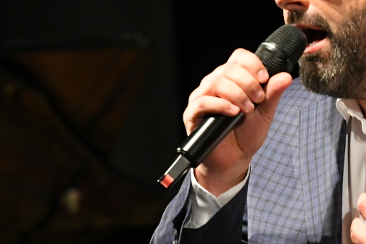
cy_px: 93
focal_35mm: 955
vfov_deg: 1.4
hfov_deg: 2.2
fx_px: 9705
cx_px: 357
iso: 3200
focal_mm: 200
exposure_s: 1/320
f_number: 4
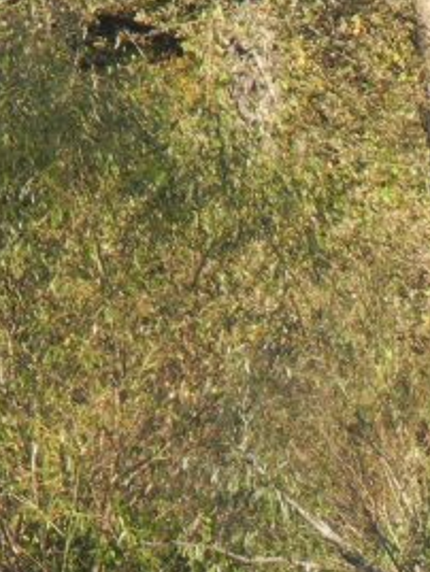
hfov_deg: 1.7
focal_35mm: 893
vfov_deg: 2.2
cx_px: 715
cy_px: 936
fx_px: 14779
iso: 400
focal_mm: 42.6
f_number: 5.6
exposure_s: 1/447
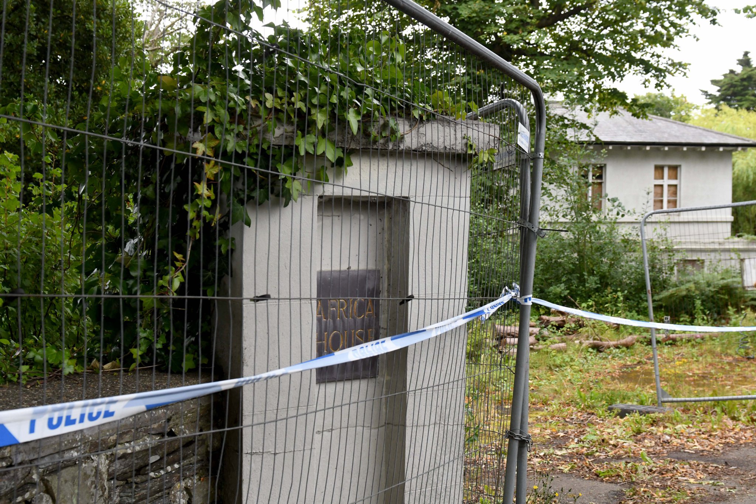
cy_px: 252
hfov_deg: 45.0
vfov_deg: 30.8
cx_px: 378
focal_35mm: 44
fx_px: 913
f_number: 4.5
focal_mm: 29
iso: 1000
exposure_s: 1/500
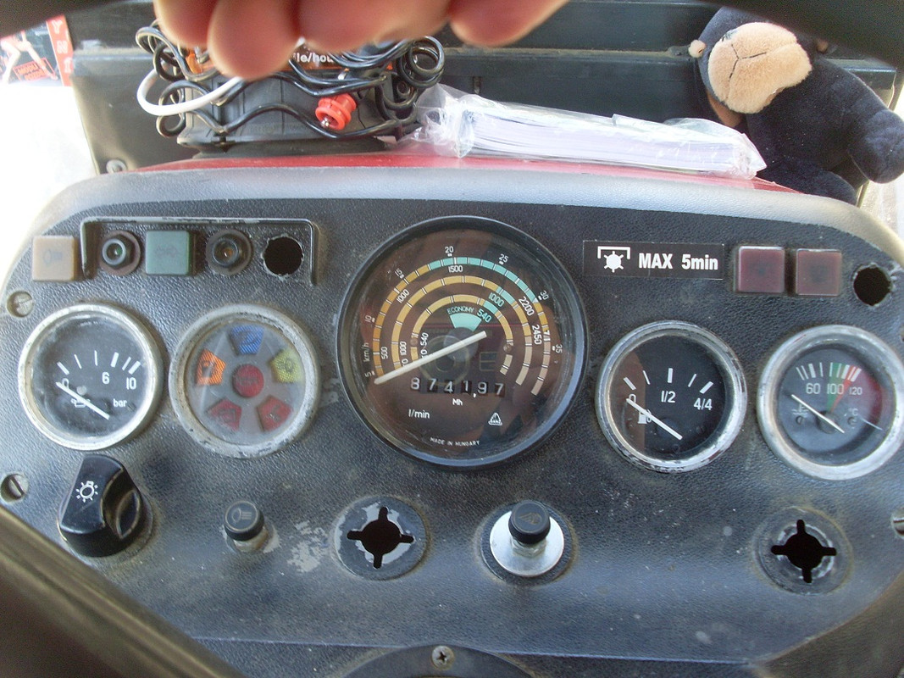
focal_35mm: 38
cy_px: 339
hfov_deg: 49.0
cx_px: 452
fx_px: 992
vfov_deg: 37.7
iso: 100
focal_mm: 6.3
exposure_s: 1/60
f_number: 3
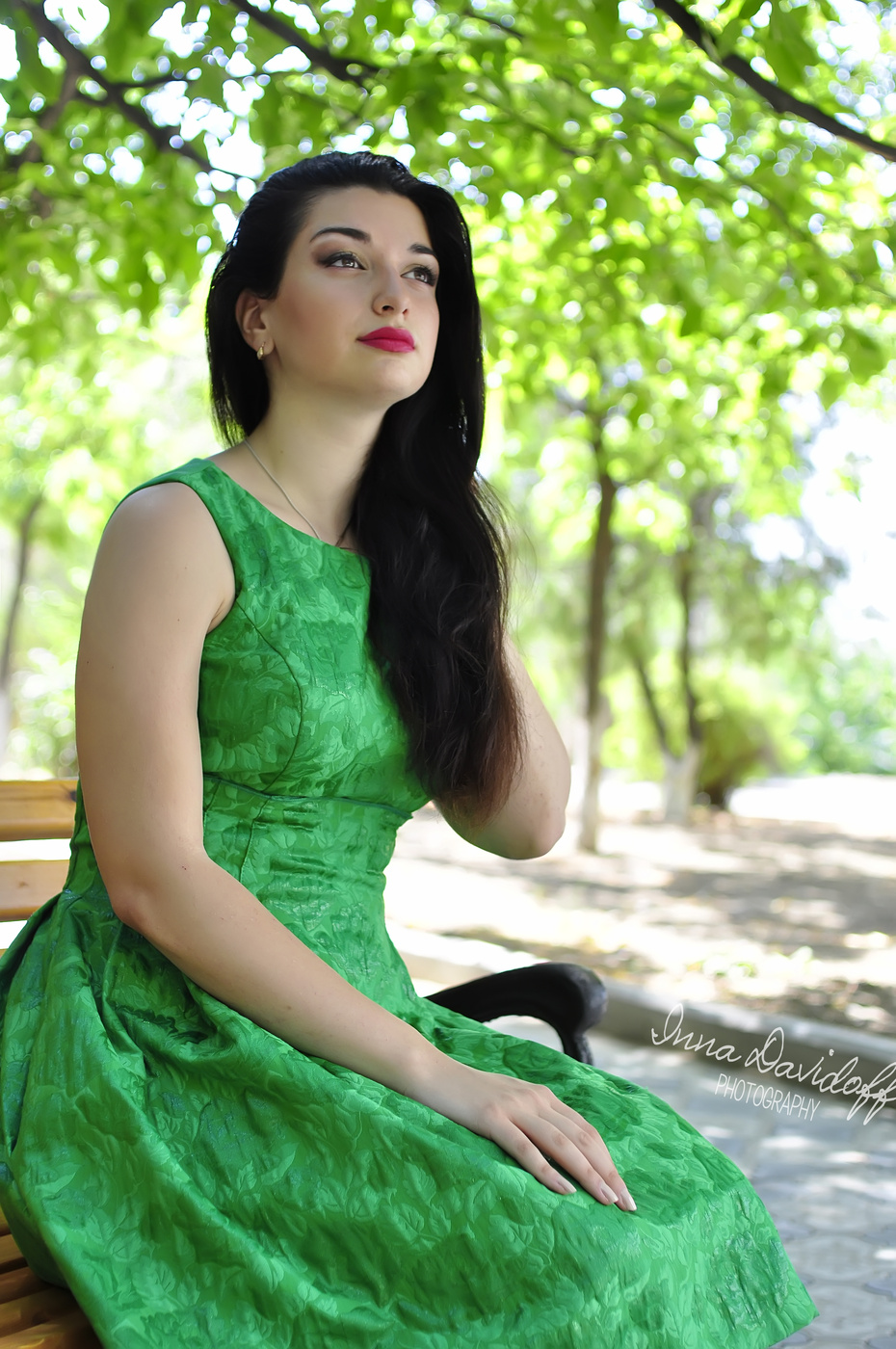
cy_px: 674
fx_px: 1965
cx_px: 448
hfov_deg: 25.7
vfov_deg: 37.9
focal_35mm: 52
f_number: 3.2
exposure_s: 1/320
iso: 250
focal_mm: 35
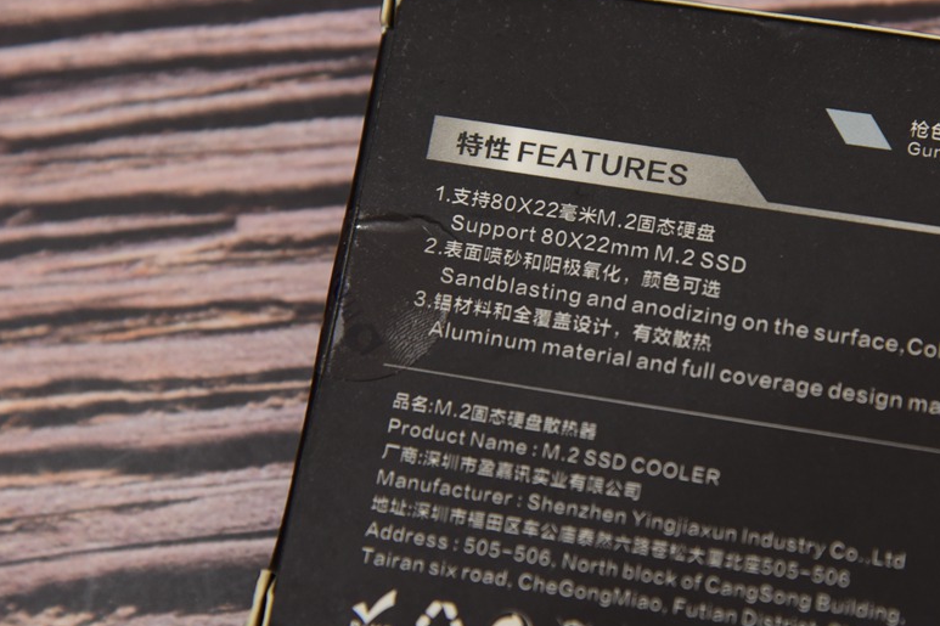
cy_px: 261
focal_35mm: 159
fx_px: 4151
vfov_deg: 8.6
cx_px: 615
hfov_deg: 12.9
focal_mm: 120
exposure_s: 1/60
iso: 1600
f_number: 5.6
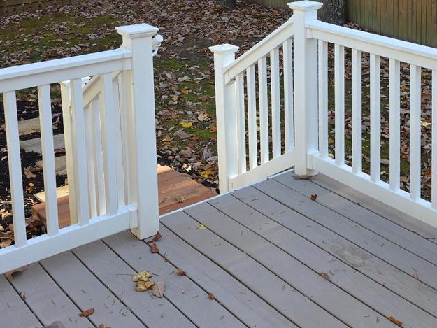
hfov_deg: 35.4
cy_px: 19
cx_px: 329
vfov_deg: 26.4
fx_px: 669
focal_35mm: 53
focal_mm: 6.3
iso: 25
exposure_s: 1/120
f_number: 1.7
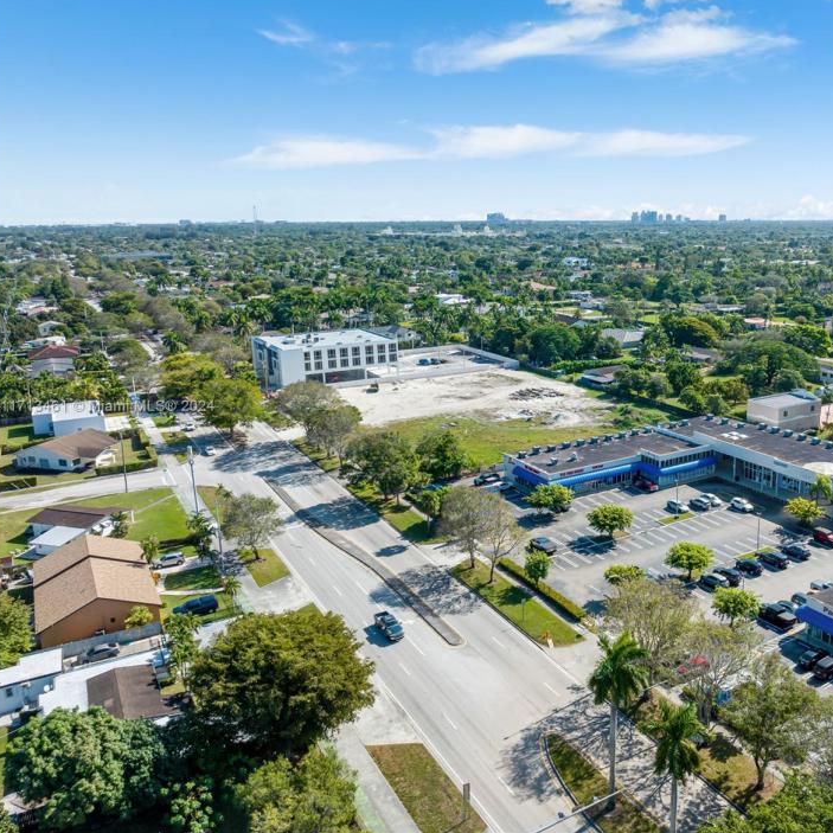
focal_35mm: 29
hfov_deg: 54.5
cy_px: 408
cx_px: 557
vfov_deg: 55.6
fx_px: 790
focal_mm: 12.29
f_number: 5.6
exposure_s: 1/640
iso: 100
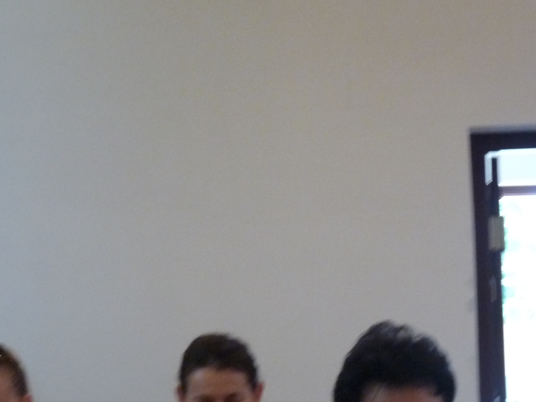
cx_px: 284
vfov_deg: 12.2
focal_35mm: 121
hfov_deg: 16.3
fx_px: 1874
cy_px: 226
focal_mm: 11.1
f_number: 3.4
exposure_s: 1/30
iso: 400
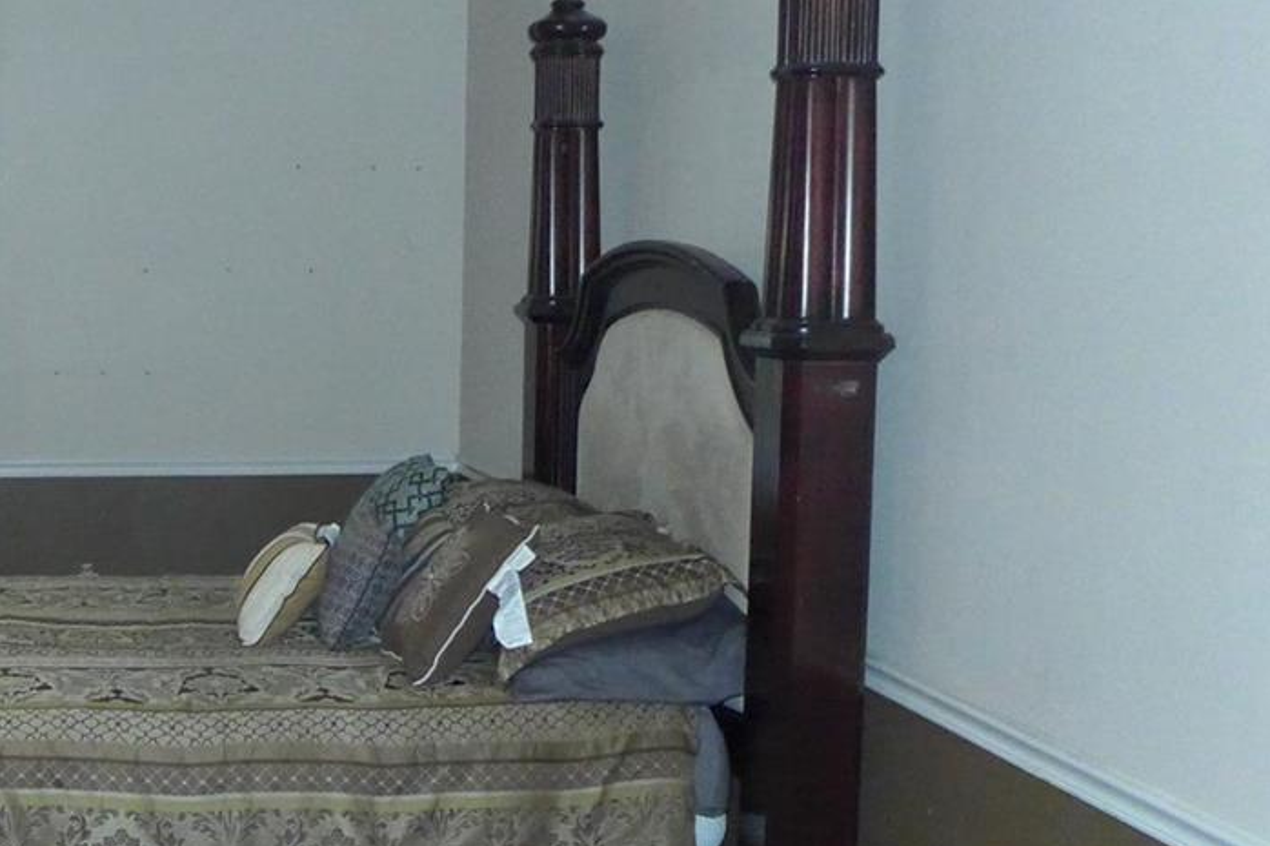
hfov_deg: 34.4
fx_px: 1940
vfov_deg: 24.6
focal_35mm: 55
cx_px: 142
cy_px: 471
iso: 1250
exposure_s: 1/60
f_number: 1.4
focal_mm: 4.7
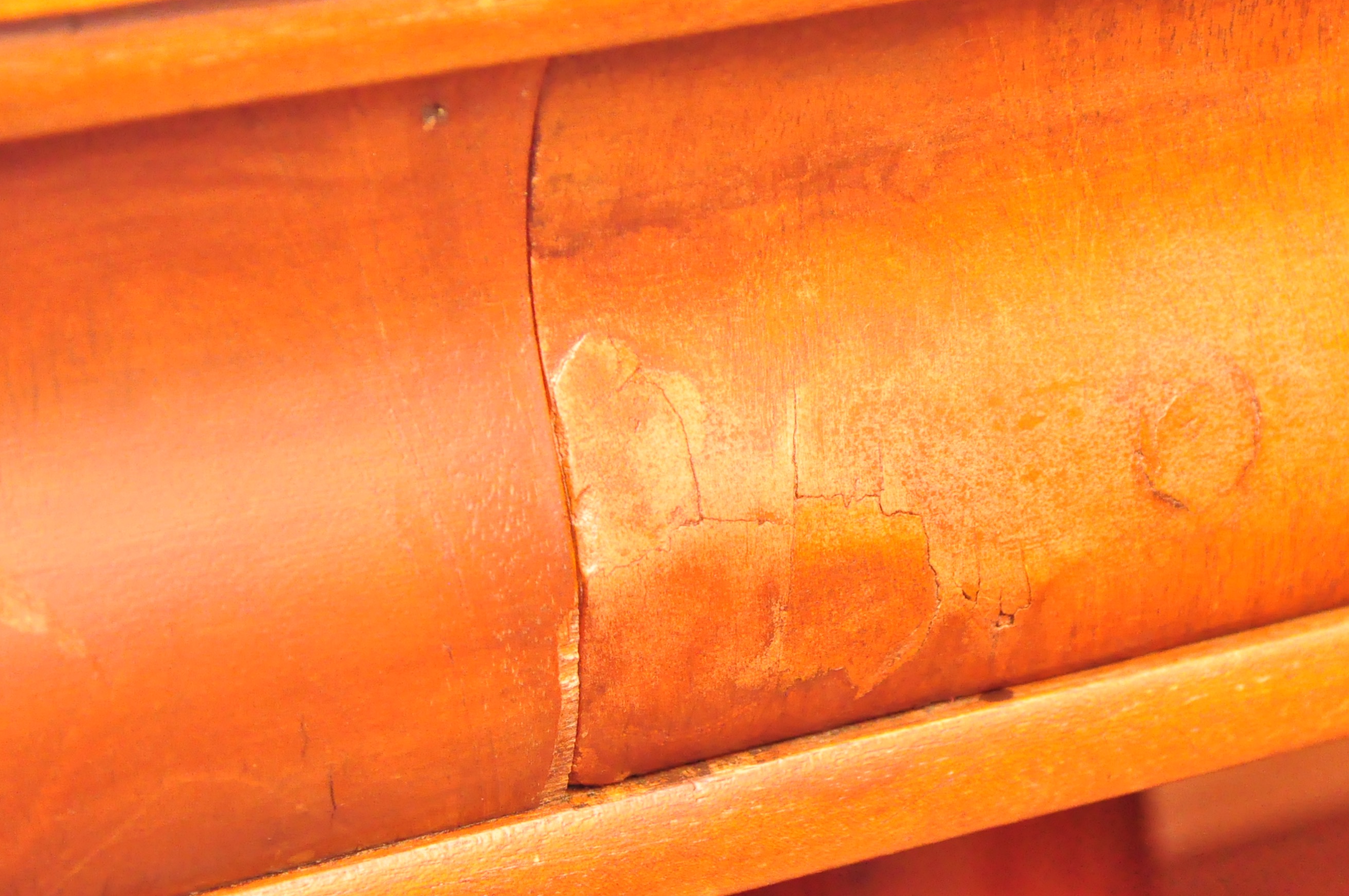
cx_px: 965
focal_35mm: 118
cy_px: 301
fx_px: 4417
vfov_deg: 11.6
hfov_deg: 17.3
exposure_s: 1/125
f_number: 5.3
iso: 3200
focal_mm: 48
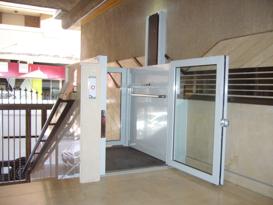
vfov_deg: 39.7
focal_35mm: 36
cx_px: 136
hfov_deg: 51.4
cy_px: 102
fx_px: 284
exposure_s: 1/30
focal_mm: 6
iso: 250
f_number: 2.9
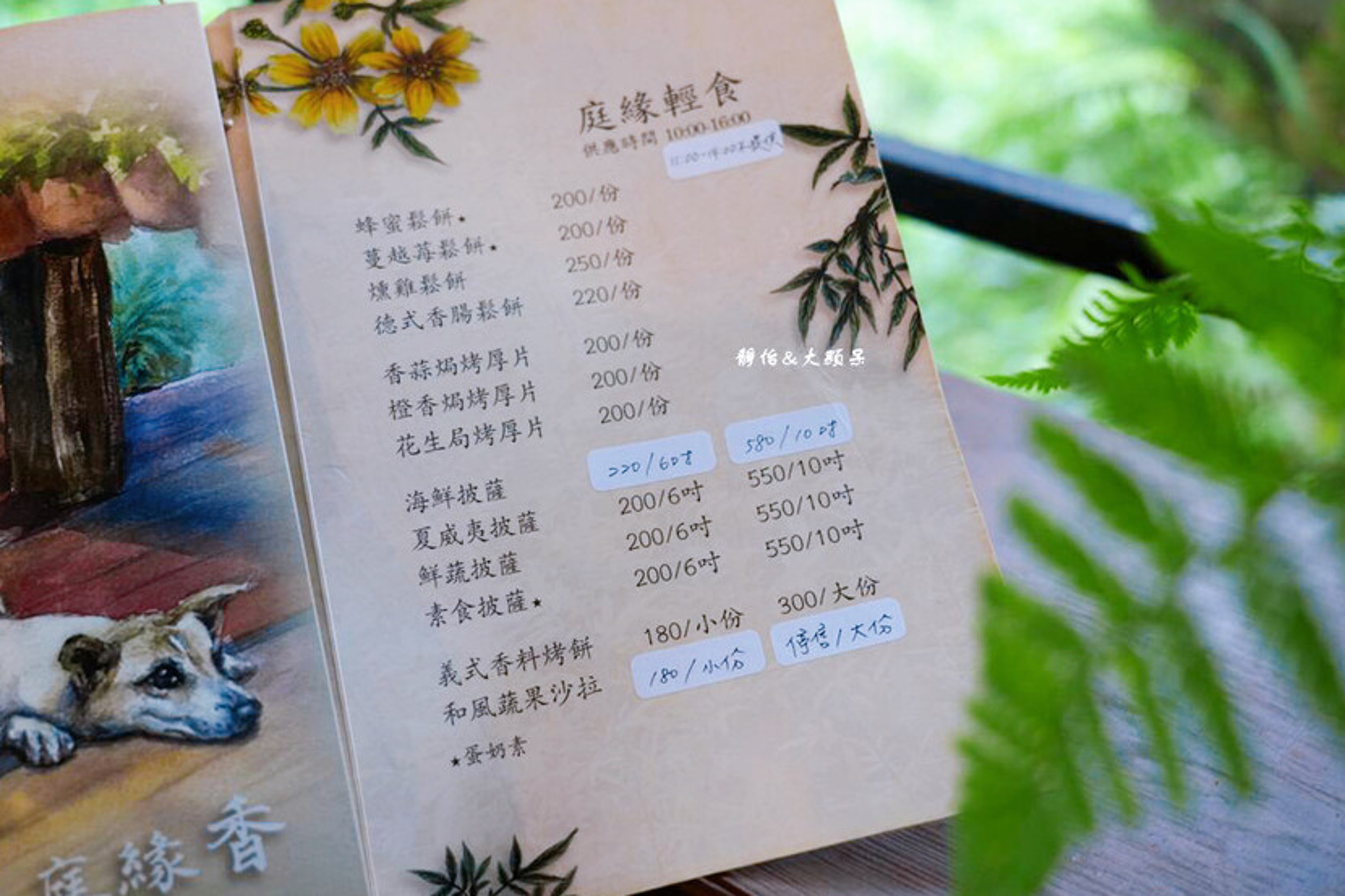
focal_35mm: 43
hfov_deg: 45.4
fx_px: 1606
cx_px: 676
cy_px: 442
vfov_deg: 31.2
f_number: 4
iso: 500
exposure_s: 1/50
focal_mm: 42
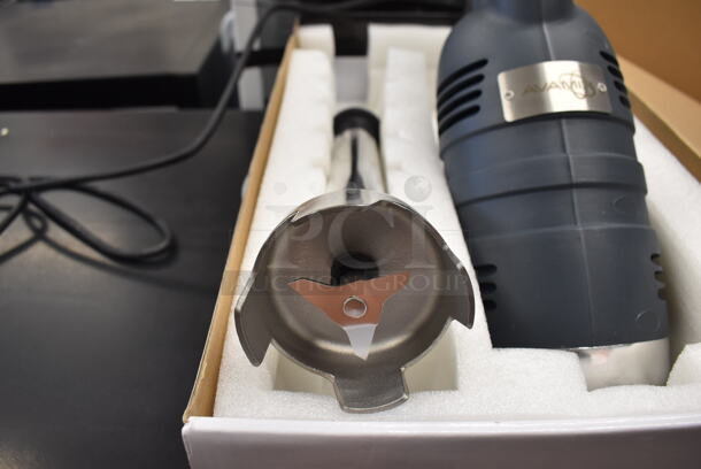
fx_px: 526
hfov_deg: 67.3
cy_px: 234
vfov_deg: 48.0
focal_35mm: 27
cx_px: 350
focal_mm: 18
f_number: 5
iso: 800
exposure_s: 1/60
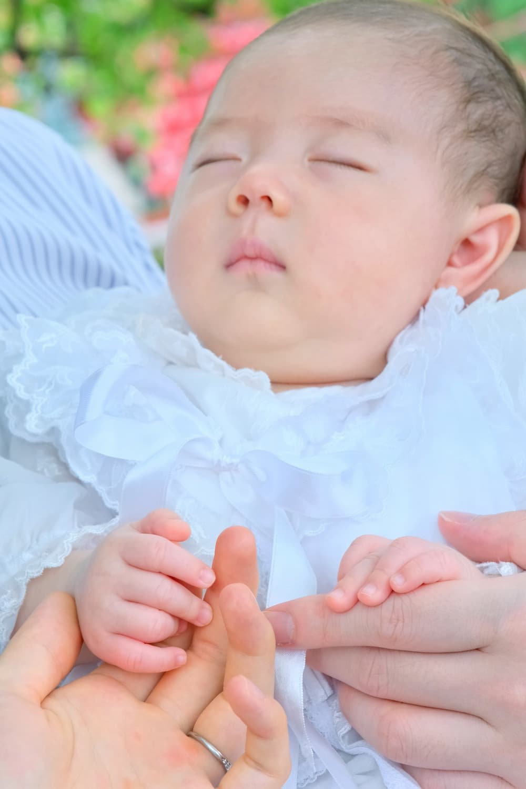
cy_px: 394
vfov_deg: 17.1
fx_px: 2630
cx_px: 263
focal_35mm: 120
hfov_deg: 11.4
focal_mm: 80
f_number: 10
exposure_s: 1/125
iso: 1600
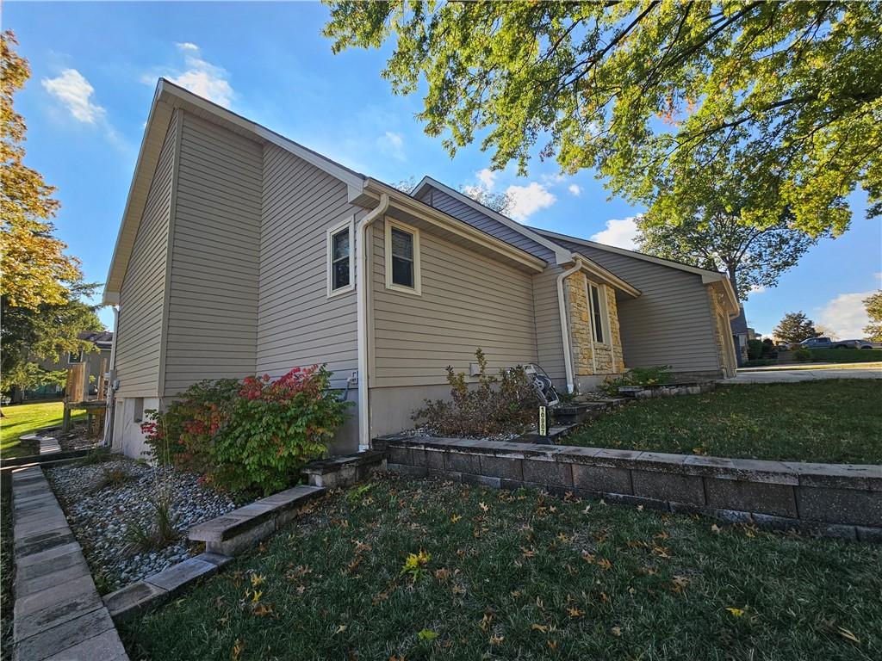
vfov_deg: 89.9
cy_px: 330
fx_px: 331
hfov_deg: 106.2
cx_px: 441
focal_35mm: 13
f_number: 2.2
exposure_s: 1/829
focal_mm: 2.2
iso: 50
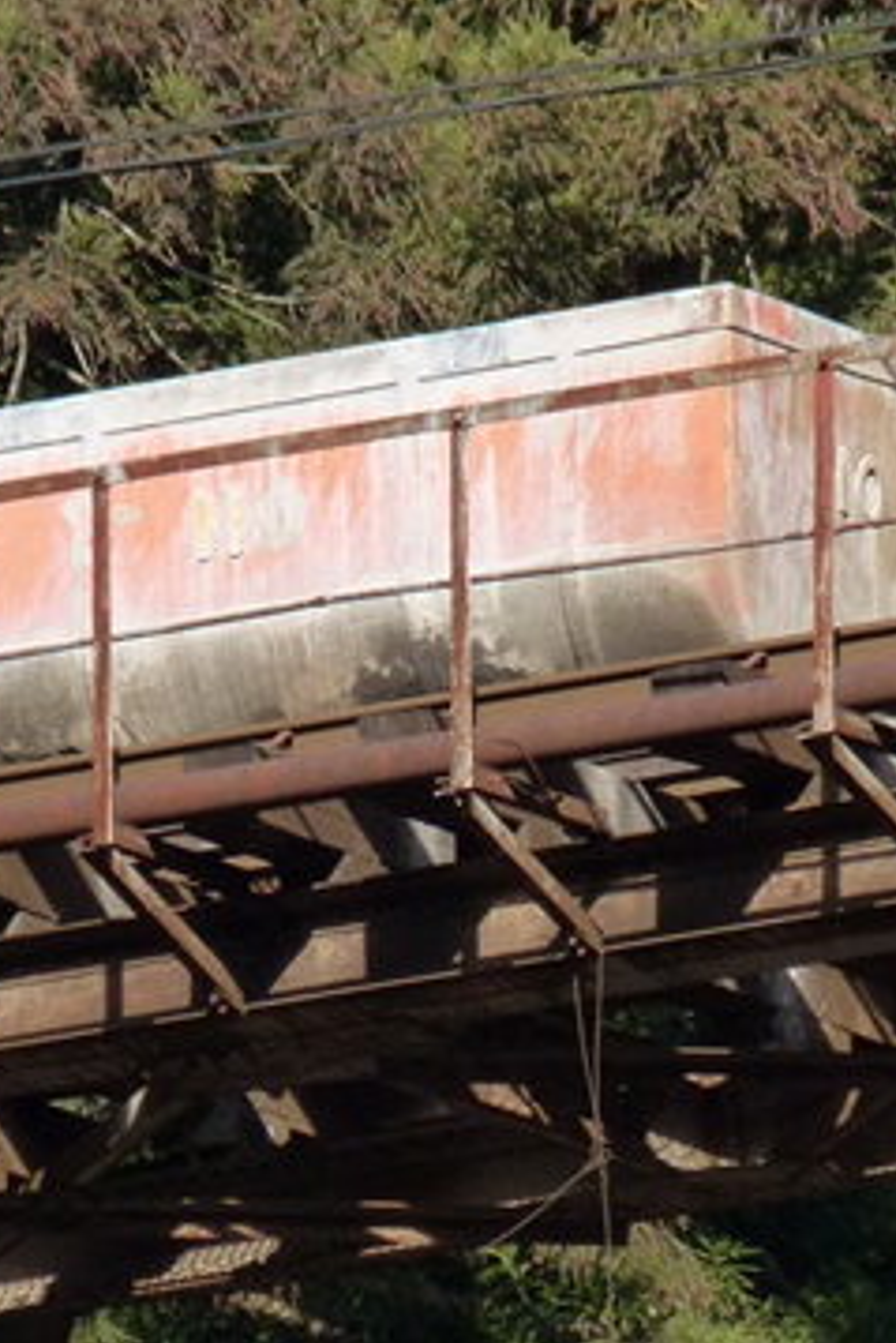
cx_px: 364
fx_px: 52697
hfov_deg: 1.0
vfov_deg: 1.5
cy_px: 672
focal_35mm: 1413
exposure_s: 1/320
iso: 160
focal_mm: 108
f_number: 5.2
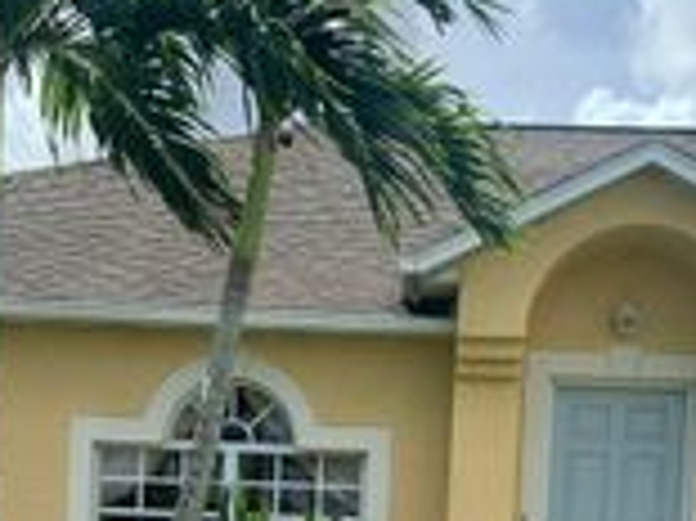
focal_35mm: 84
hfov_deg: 23.3
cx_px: 350
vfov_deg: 16.4
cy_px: 707
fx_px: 1688
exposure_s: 1/2309
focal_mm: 4.25
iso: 25
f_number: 1.8
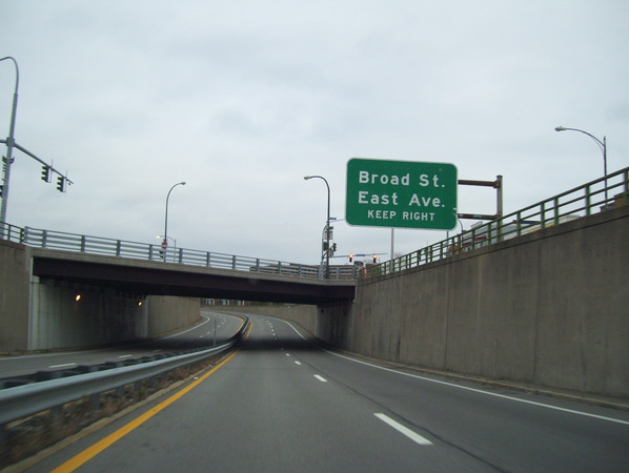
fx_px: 655
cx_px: 314
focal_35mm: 36
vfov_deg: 39.7
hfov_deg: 51.3
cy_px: 236
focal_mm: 6
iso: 250
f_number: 2.7
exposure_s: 1/160
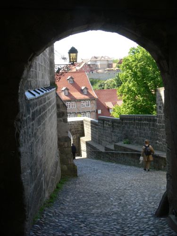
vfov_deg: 36.2
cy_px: 118
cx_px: 88
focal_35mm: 53
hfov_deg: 27.5
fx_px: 361
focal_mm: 11.3
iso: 100
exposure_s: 1/125
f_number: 5.6
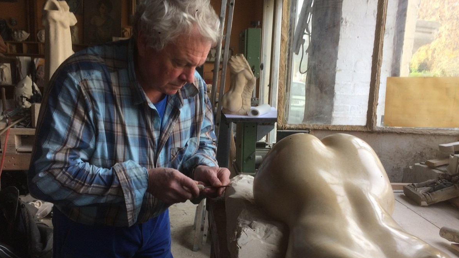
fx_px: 389
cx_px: 230
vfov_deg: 36.6
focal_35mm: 32
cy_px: 143
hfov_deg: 61.0
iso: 50
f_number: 2.2
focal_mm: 4.15
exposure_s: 1/100
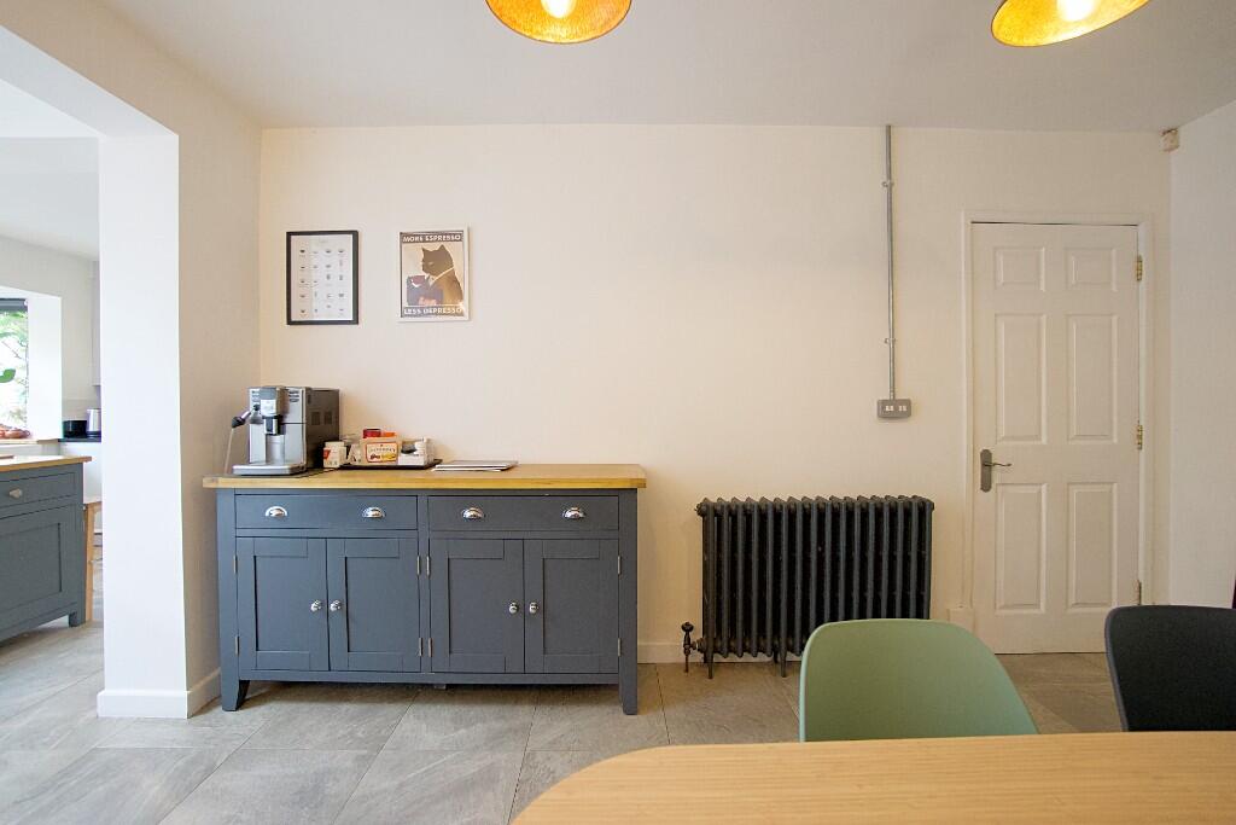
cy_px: 412
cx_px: 618
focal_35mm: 15
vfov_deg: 77.3
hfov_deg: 100.4
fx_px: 515
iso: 1600
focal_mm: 10
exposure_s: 1/160
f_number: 4
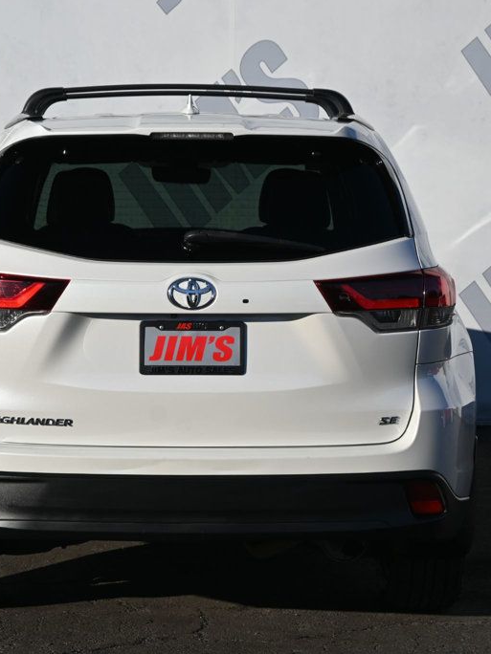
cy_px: 326
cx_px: 185
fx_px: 1924
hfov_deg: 14.5
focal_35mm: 102
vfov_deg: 19.3
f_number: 7.1
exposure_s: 1/400
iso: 100
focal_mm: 47
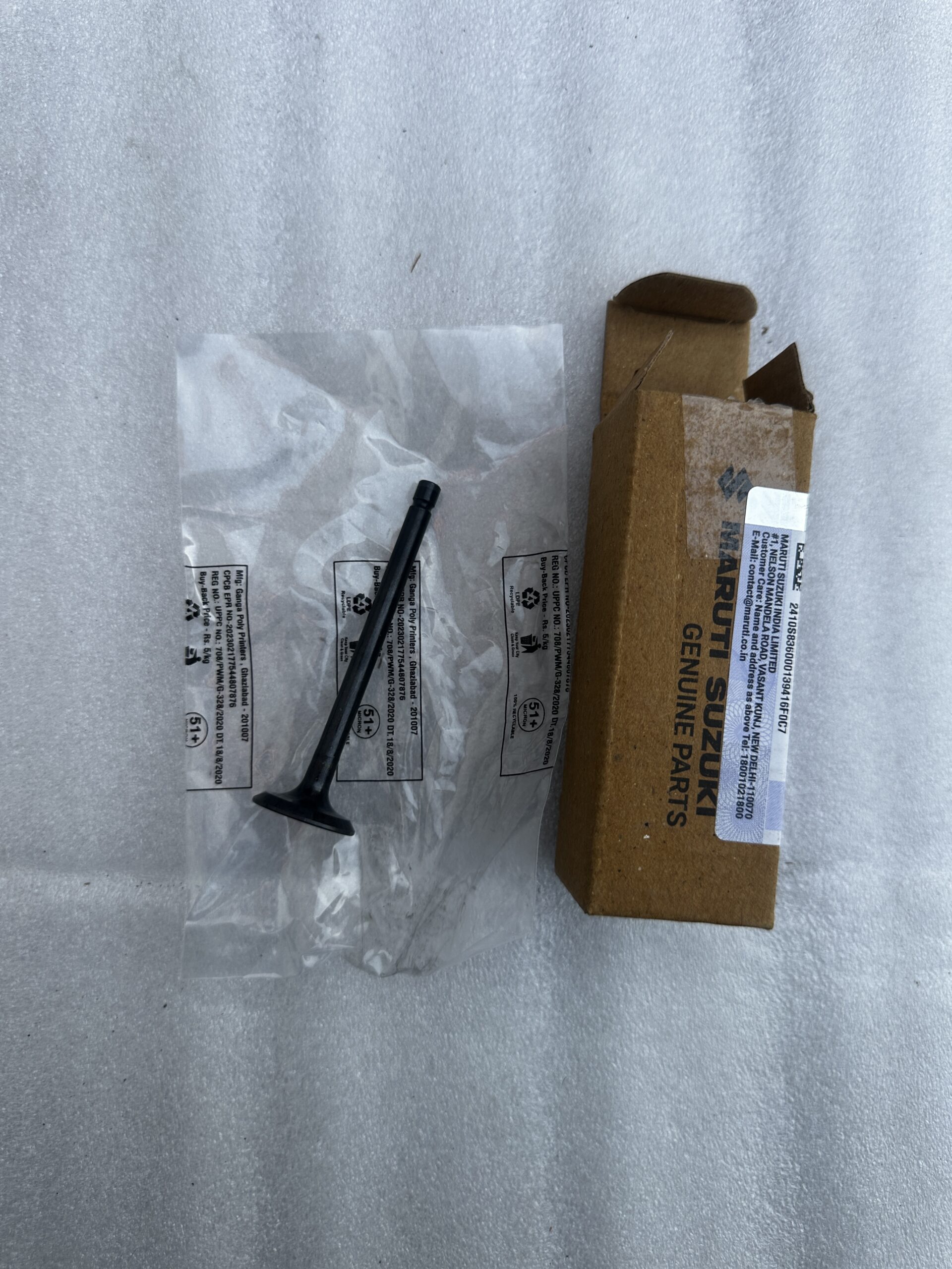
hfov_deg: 56.8
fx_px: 880
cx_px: 476
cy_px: 634
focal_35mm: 24
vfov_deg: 71.6
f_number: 1.78
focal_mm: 6.86
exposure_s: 1/709
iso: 80
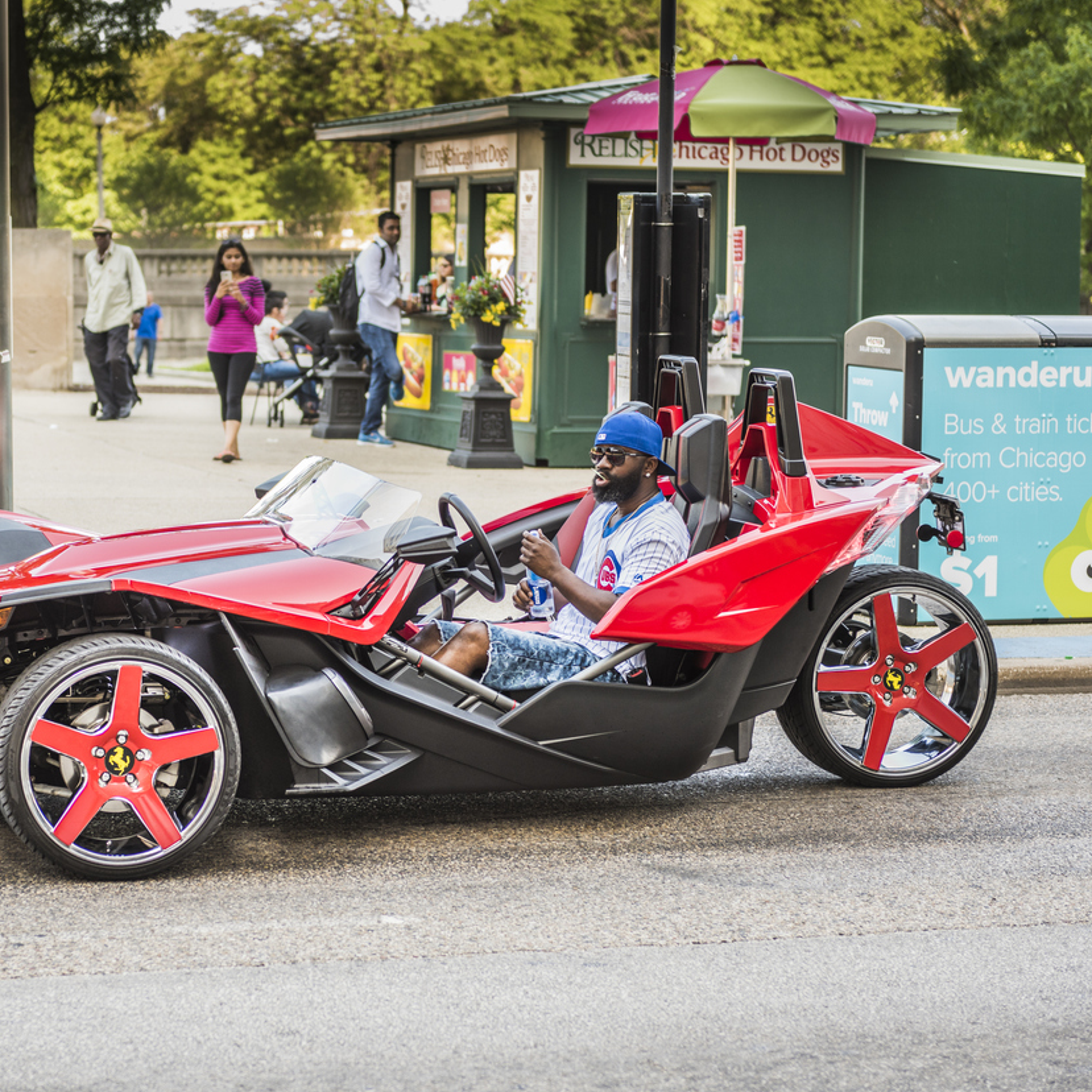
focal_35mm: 85
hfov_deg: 20.3
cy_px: 547
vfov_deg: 20.4
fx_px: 3034
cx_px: 361
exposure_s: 1/200
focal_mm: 66
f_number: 2.8
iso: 200
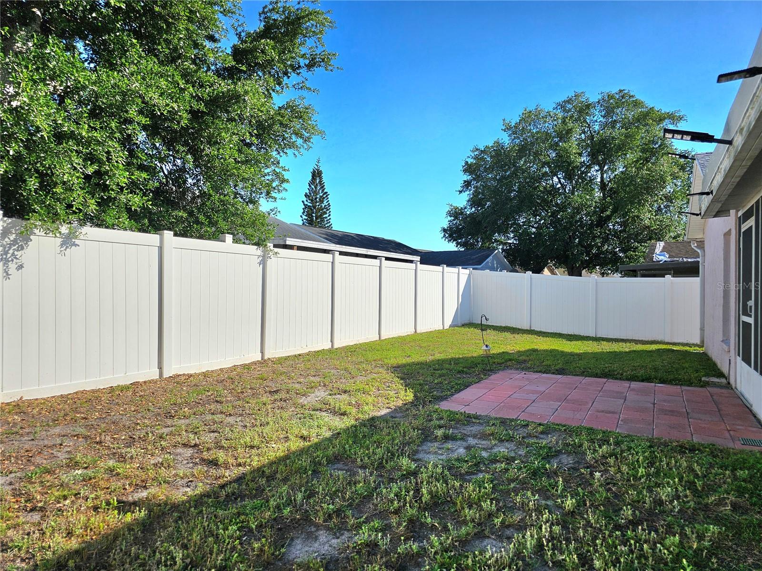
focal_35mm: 23
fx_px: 506
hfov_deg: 73.9
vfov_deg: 58.9
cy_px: 286
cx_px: 381
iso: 10
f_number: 1.7
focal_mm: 6.3
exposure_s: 1/1667
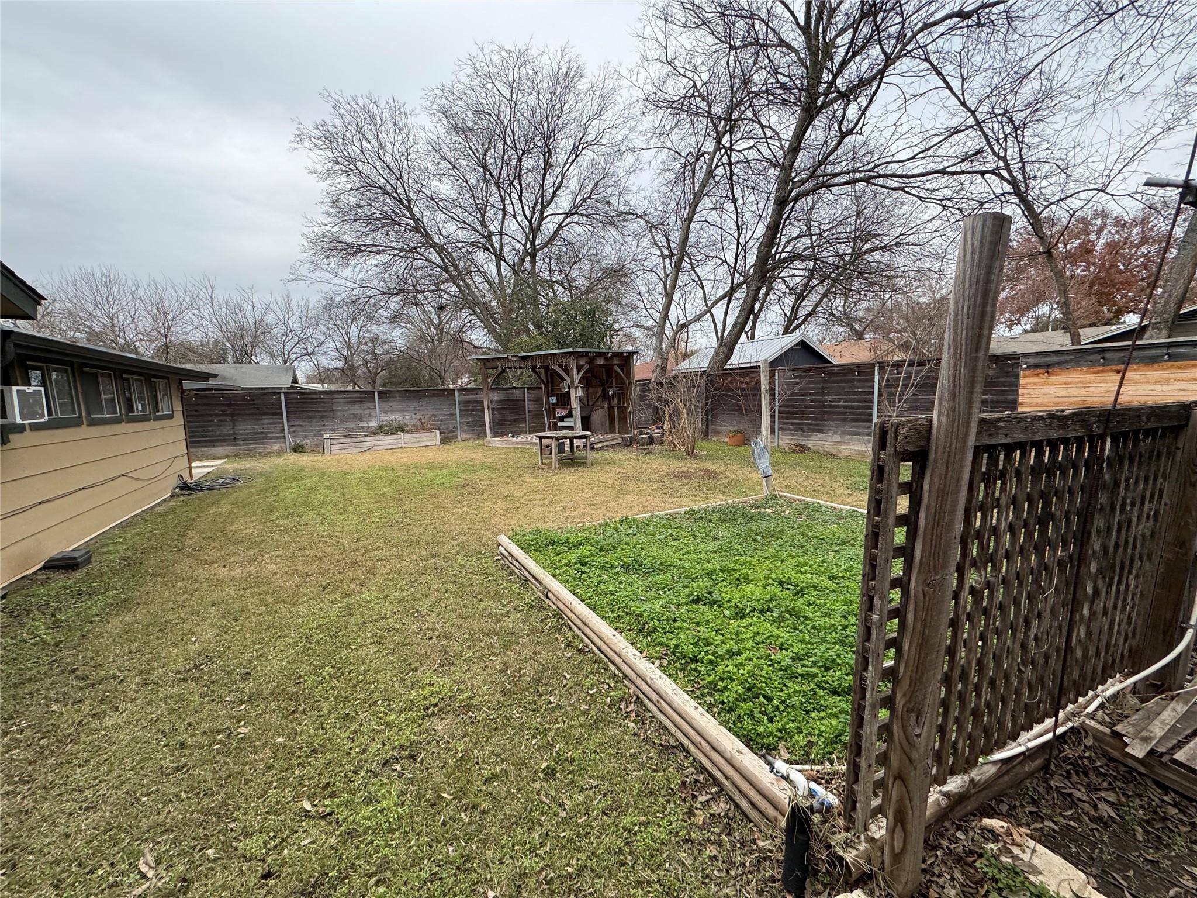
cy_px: 449
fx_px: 484
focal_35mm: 14
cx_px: 598
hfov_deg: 102.1
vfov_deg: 85.7
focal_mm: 2.22
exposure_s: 1/418
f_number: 2.2
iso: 40
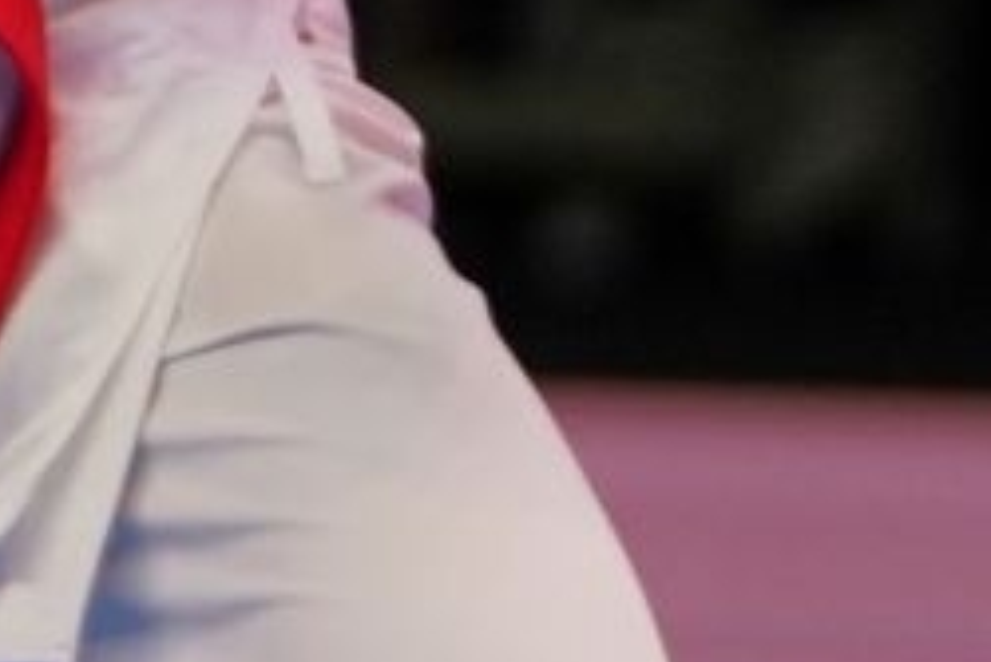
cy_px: -1463
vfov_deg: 0.9
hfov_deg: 1.4
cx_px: -860
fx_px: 41589
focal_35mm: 1510
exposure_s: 1/1000
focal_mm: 140
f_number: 2.8
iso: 500
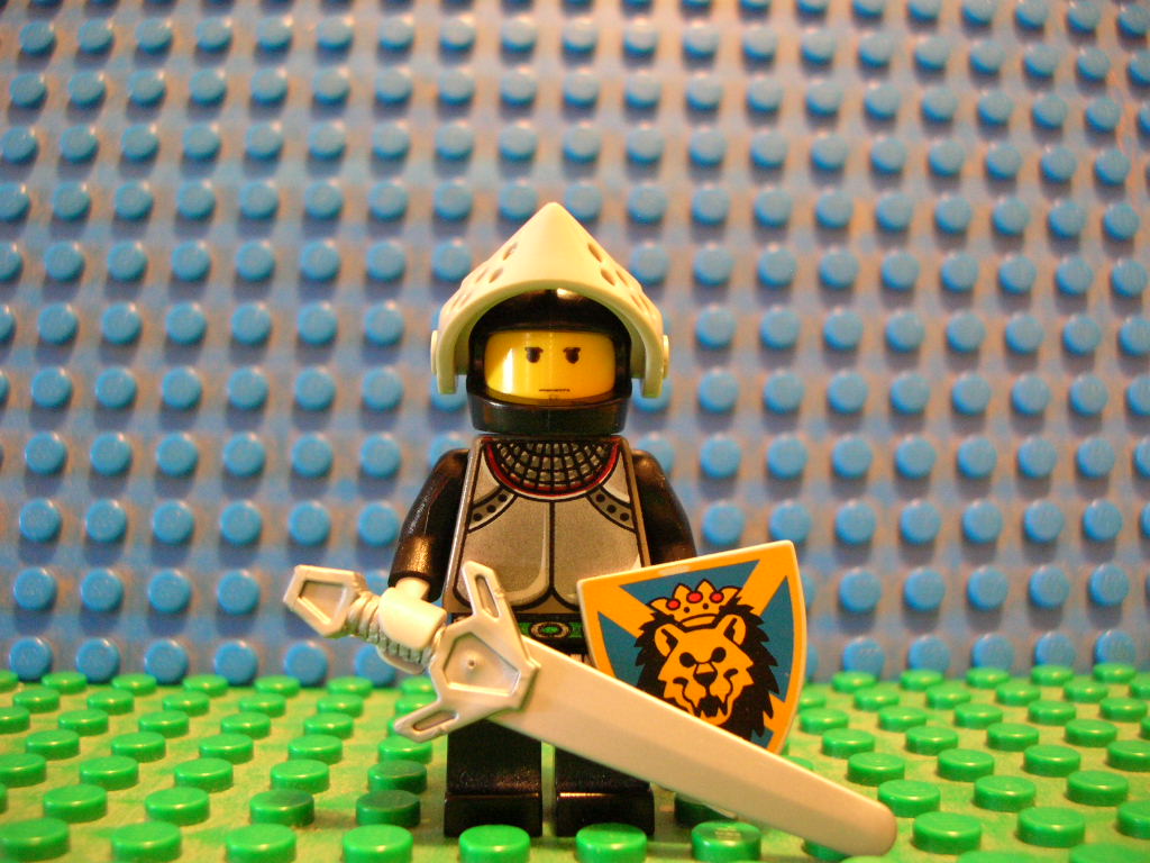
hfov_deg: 52.6
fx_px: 1163
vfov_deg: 40.7
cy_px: 432
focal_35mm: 35
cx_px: 575
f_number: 2.8
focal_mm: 5.8
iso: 200
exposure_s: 1/1.3
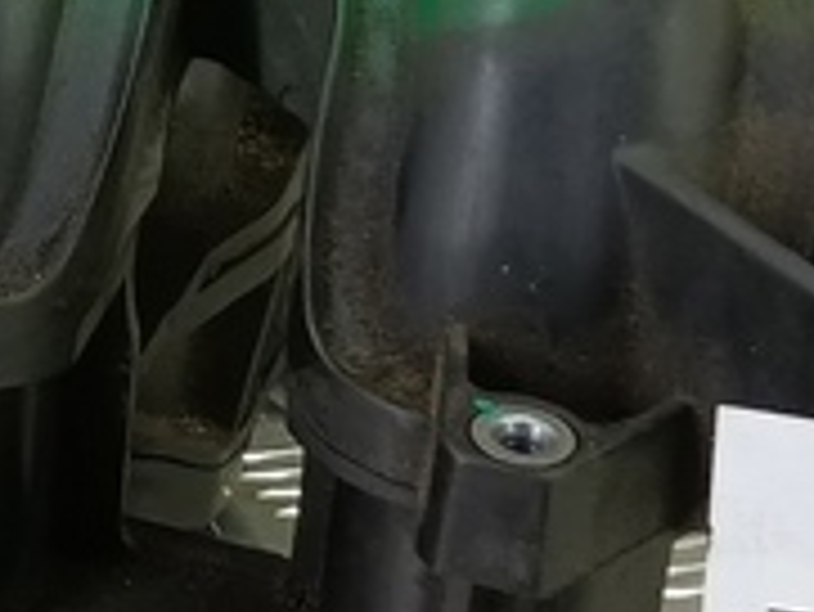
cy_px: 225
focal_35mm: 130
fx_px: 3059
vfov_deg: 11.4
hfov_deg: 14.7
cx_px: -166
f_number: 1.6
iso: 200
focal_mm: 4.11
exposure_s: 1/50
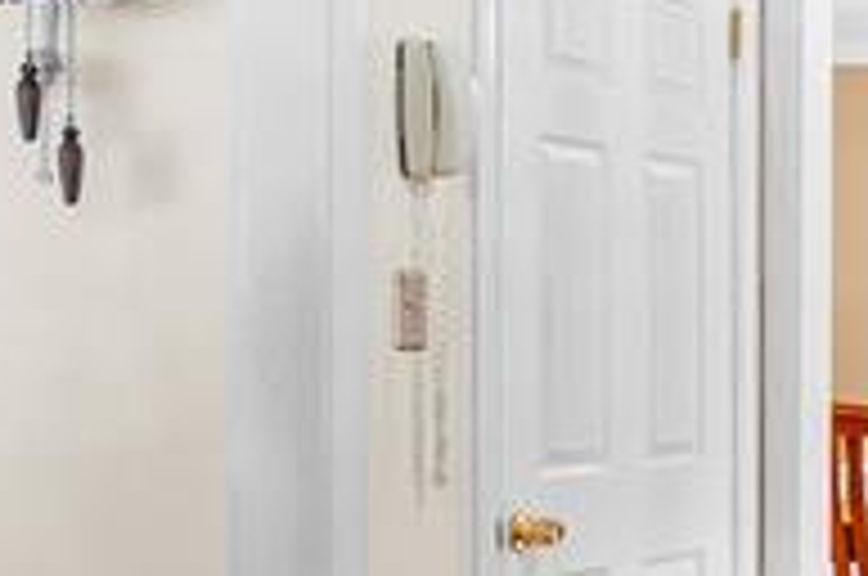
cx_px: 1952
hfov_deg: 15.7
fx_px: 2046
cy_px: 333
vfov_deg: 16.0
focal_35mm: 85
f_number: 8
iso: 100
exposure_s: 1/1.25
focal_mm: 16
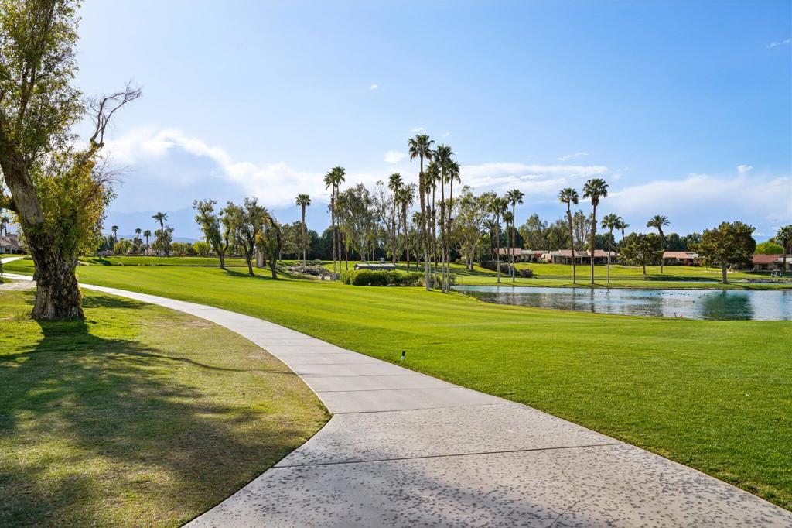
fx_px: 682
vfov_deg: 42.3
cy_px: 264
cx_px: 396
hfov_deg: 60.3
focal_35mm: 31
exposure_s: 1/400
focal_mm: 31
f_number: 8
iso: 100
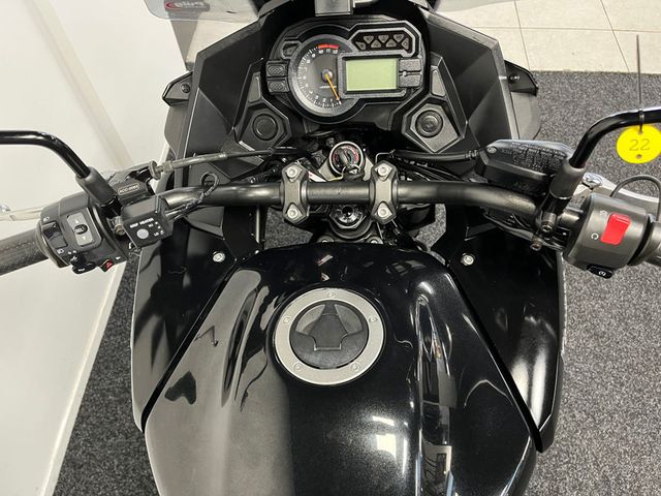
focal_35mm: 26
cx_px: 330
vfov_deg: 53.1
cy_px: 248
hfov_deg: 67.3
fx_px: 496
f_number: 1.6
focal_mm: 5.1
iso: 400
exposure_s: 1/33
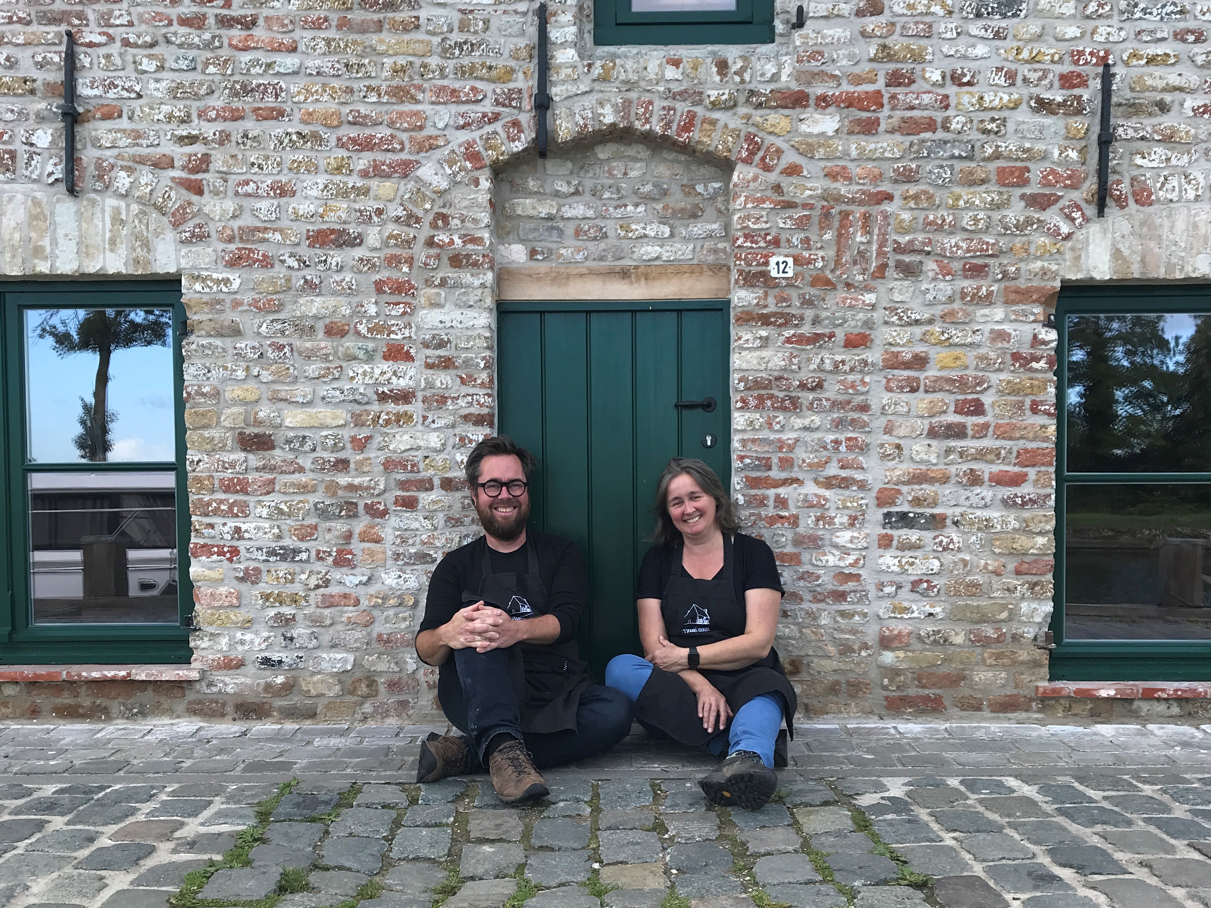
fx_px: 980
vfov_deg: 49.7
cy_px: 454
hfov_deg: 63.4
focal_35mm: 28
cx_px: 606
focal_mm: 3.99
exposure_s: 1/374
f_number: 1.8
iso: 20
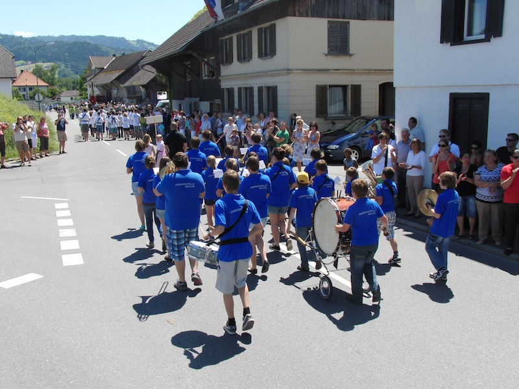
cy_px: 194
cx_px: 260
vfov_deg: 39.7
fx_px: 540
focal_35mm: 36
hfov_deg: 51.4
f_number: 5.3
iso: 100
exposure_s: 1/320
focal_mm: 7.3
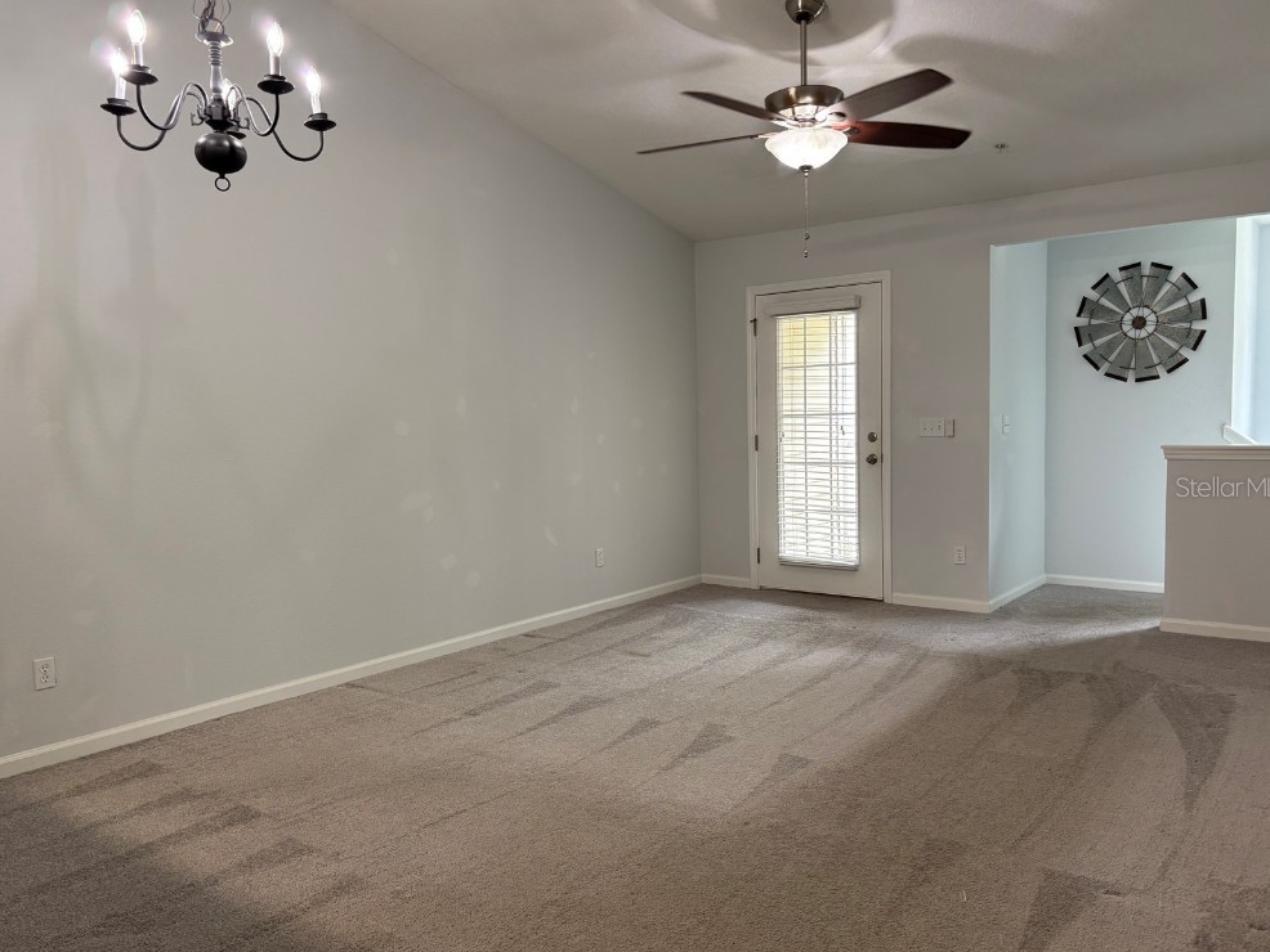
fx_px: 991
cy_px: 486
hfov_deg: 65.3
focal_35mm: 27
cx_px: 638
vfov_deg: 51.4
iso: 100
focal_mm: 5.96
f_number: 1.6
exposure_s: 1/60
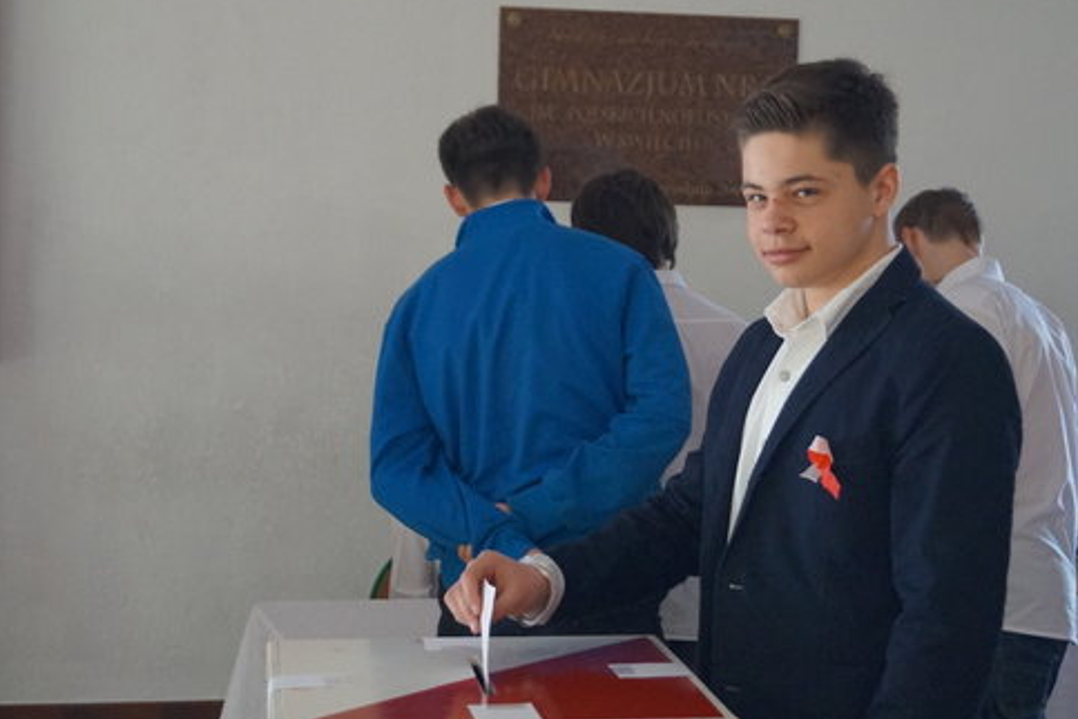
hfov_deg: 28.6
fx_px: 2116
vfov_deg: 19.3
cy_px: 361
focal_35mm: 71
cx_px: 596
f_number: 5
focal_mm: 35
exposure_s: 1/125
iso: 3200
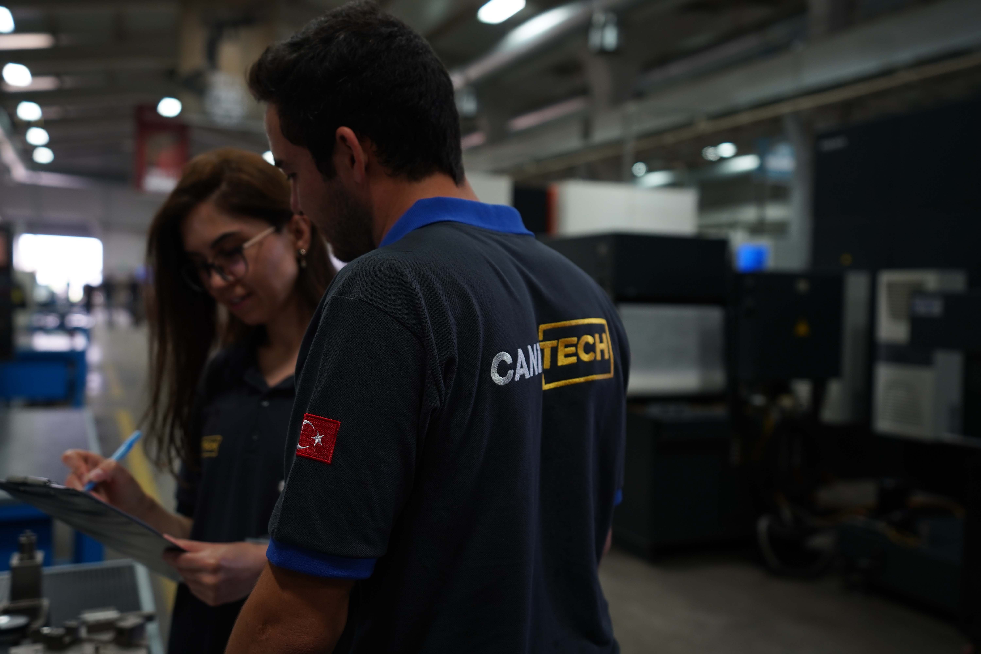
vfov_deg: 37.9
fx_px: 954
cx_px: 490
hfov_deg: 54.4
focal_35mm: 35
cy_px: 327
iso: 800
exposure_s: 1/125
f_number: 2.8
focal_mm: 35
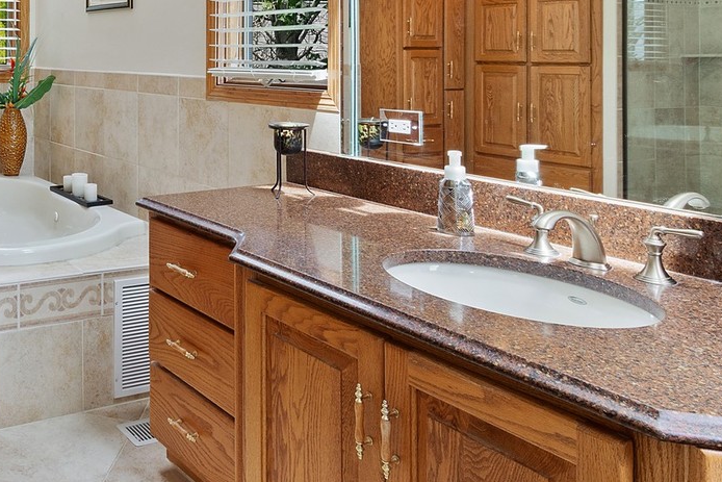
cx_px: 47
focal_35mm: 35
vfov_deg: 35.9
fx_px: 702
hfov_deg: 47.7
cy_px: 62
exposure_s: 1/8
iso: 200
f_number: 9.5
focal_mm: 10
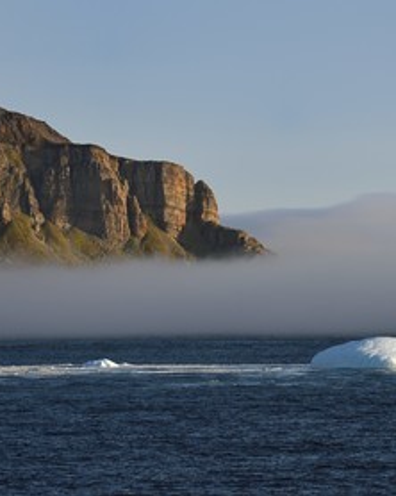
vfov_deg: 6.8
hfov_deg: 5.4
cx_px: 289
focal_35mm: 284
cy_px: 248
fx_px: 4165
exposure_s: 1/320
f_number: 11
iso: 200
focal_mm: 200
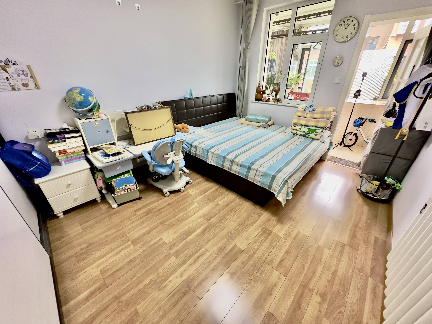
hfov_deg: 102.1
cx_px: 216
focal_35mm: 14
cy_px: 162
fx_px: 175
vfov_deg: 85.7
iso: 320
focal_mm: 2.22
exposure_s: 1/91
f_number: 2.2
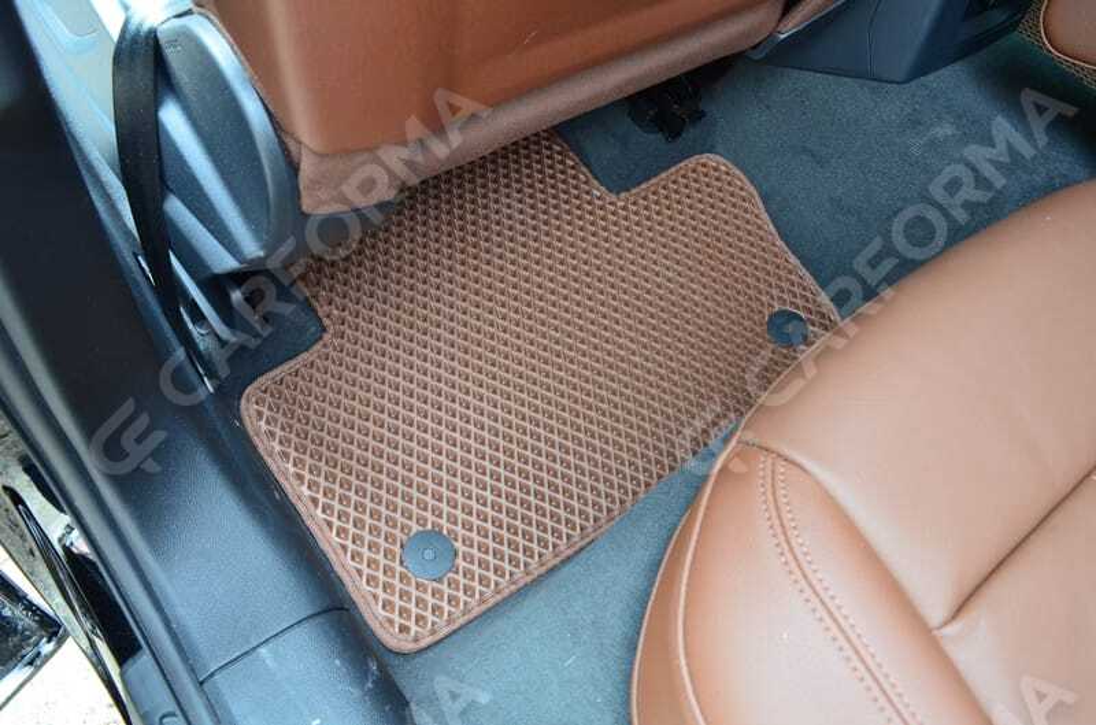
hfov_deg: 67.5
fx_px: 820
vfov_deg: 47.7
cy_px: 362
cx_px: 548
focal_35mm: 27
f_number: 7.1
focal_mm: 18
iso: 800
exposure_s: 1/15
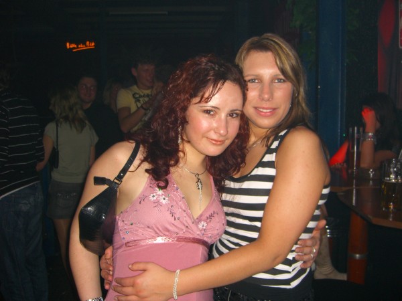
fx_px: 441
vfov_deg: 37.7
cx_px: 201
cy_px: 150
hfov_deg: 49.0
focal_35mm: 38
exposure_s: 1/60
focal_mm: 7.9
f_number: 2.8
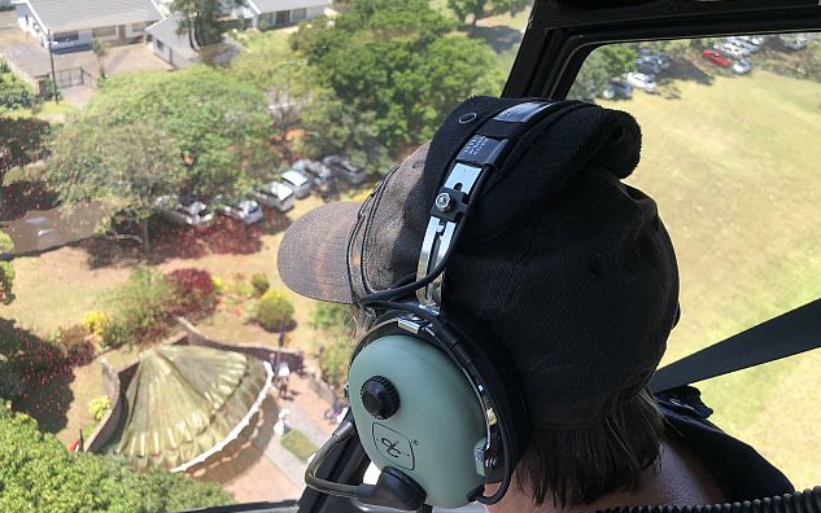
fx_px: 671
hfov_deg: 62.9
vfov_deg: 41.7
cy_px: 207
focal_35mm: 30
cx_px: 411
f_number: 1.8
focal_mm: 4
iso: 20
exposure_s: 1/484
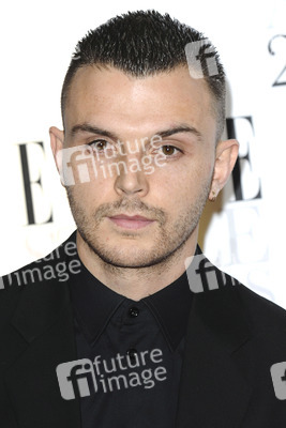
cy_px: 214
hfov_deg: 5.6
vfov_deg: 8.3
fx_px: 2947
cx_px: 143
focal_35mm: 248
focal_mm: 165
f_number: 5
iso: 320
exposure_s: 1/200
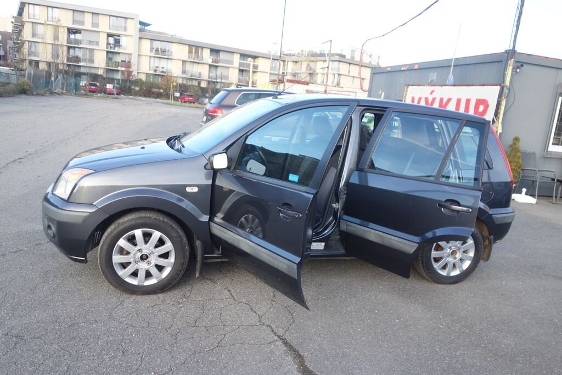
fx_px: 437
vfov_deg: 46.4
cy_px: 188
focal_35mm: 28
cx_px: 281
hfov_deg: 65.5
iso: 125
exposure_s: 1/100
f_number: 2.5
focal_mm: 10.4
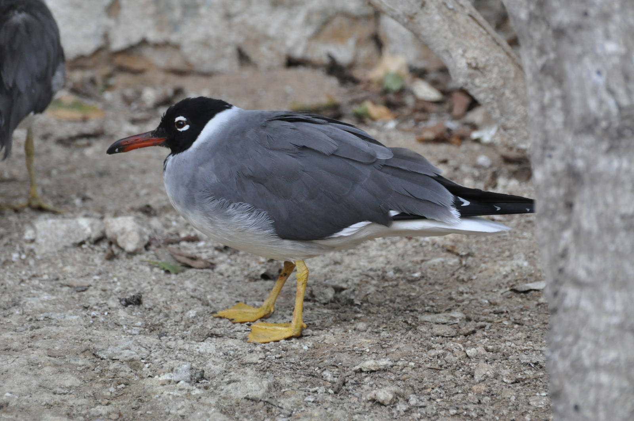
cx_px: 317
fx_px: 6333
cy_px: 210
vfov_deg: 3.8
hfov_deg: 5.7
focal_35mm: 360
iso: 1600
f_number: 5.6
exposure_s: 1/160
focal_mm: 240
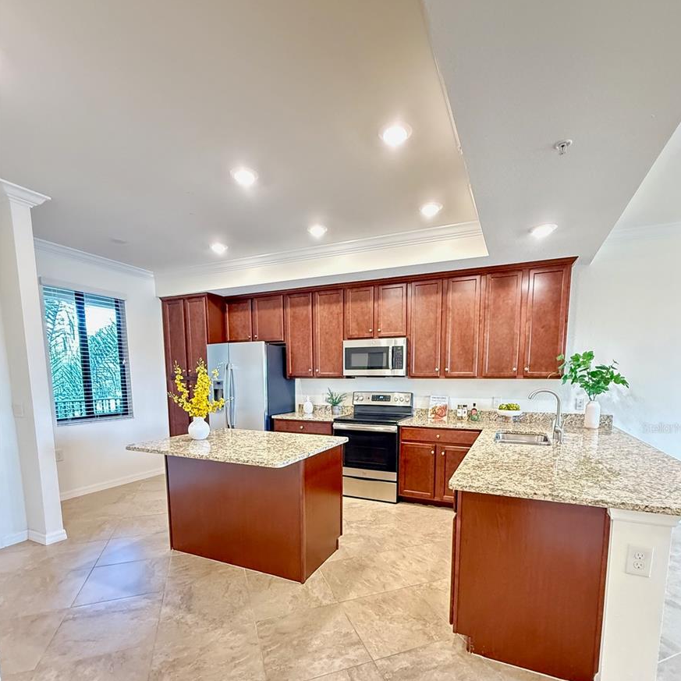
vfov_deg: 82.3
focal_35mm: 17
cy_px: 427
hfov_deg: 84.0
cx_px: 347
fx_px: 378
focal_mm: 2.22
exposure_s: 1/40
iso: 1000
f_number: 2.2
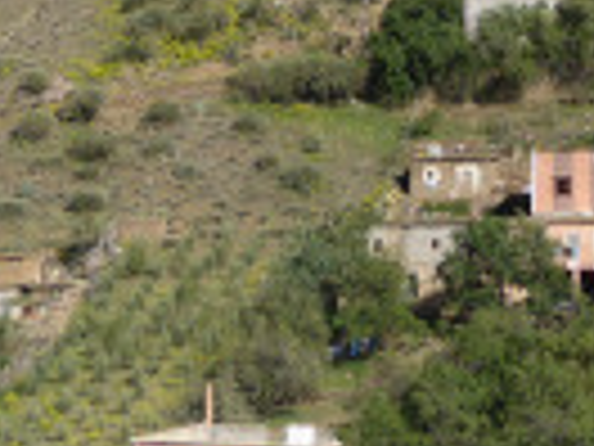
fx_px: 2282
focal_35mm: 133
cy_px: 300
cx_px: -328
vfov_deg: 11.1
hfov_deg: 13.8
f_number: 3.7
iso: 100
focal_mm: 6.1
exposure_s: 1/800
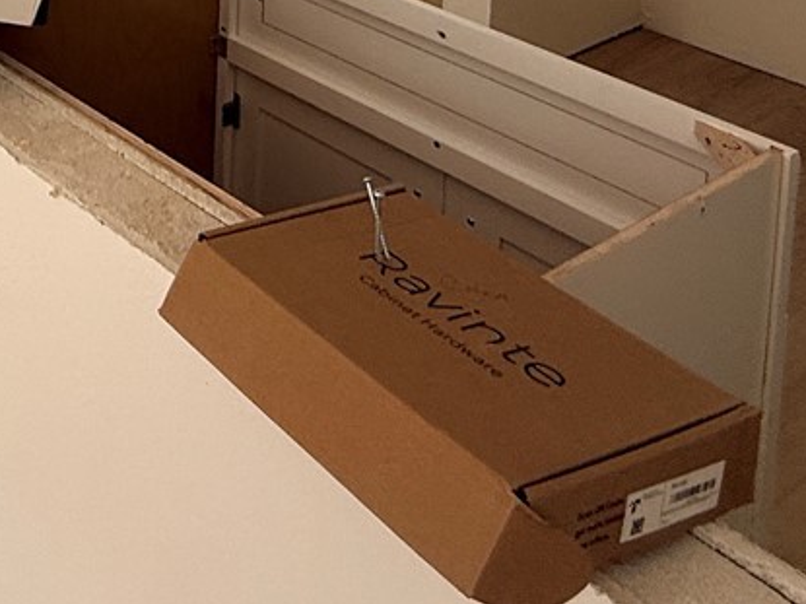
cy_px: -406
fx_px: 1257
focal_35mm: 54
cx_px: -229
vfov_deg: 20.9
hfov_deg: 29.1
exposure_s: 1/111
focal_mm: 2.22
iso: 64
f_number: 2.2
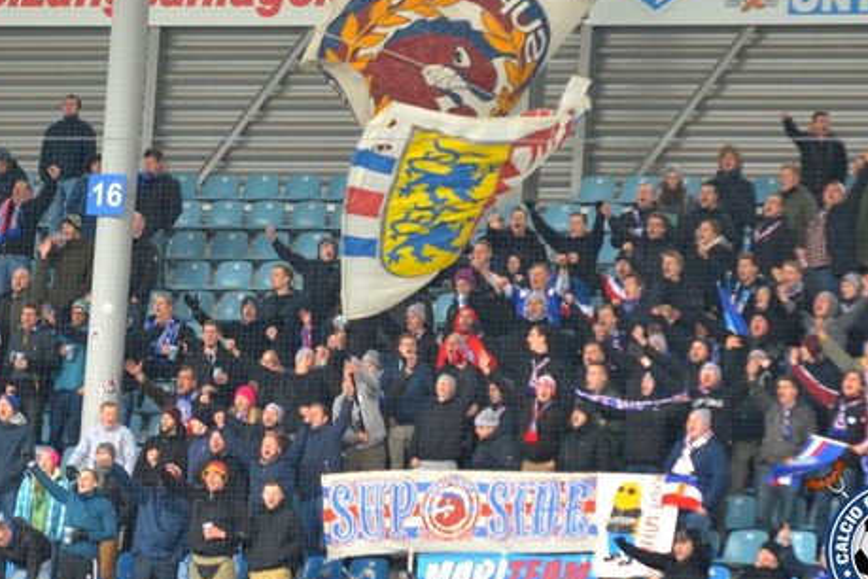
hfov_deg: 6.9
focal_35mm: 298
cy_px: 301
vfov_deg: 4.6
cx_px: 484
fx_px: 7185
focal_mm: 160
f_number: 2.8
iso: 1250
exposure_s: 1/500
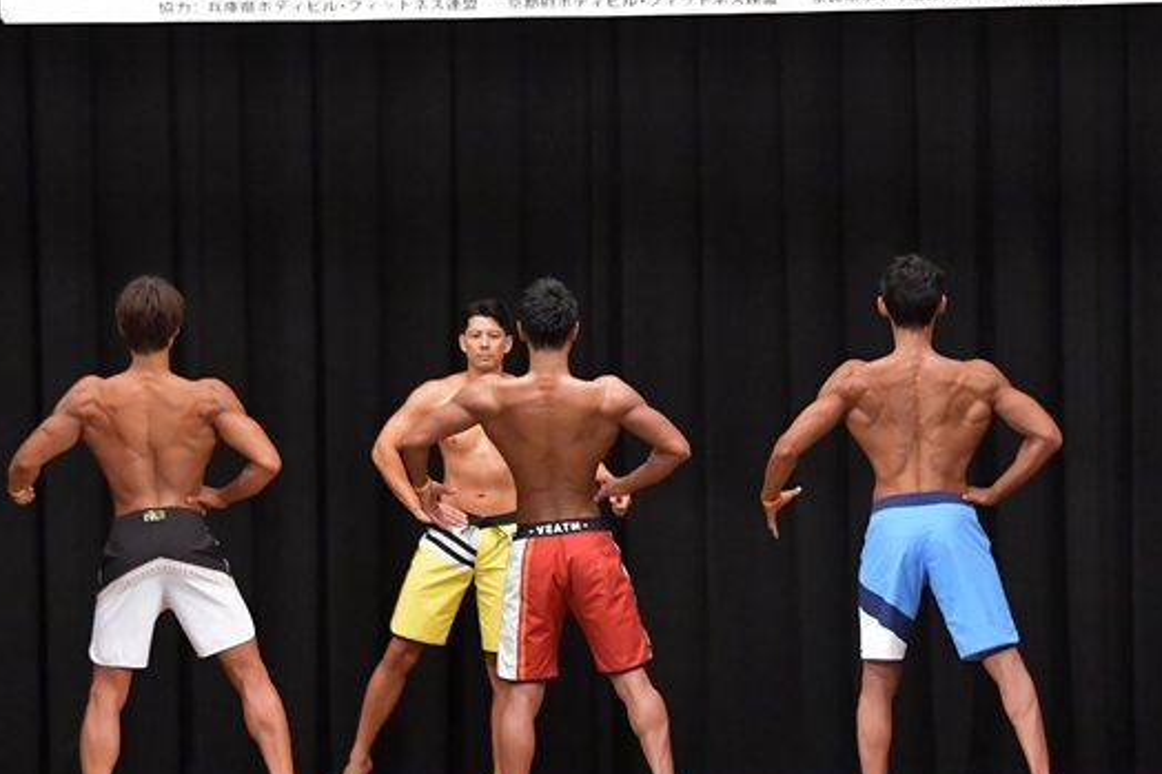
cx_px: 753
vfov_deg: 7.3
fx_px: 6066
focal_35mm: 188
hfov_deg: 10.9
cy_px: 490
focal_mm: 85
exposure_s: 1/400
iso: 6400
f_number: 5.6
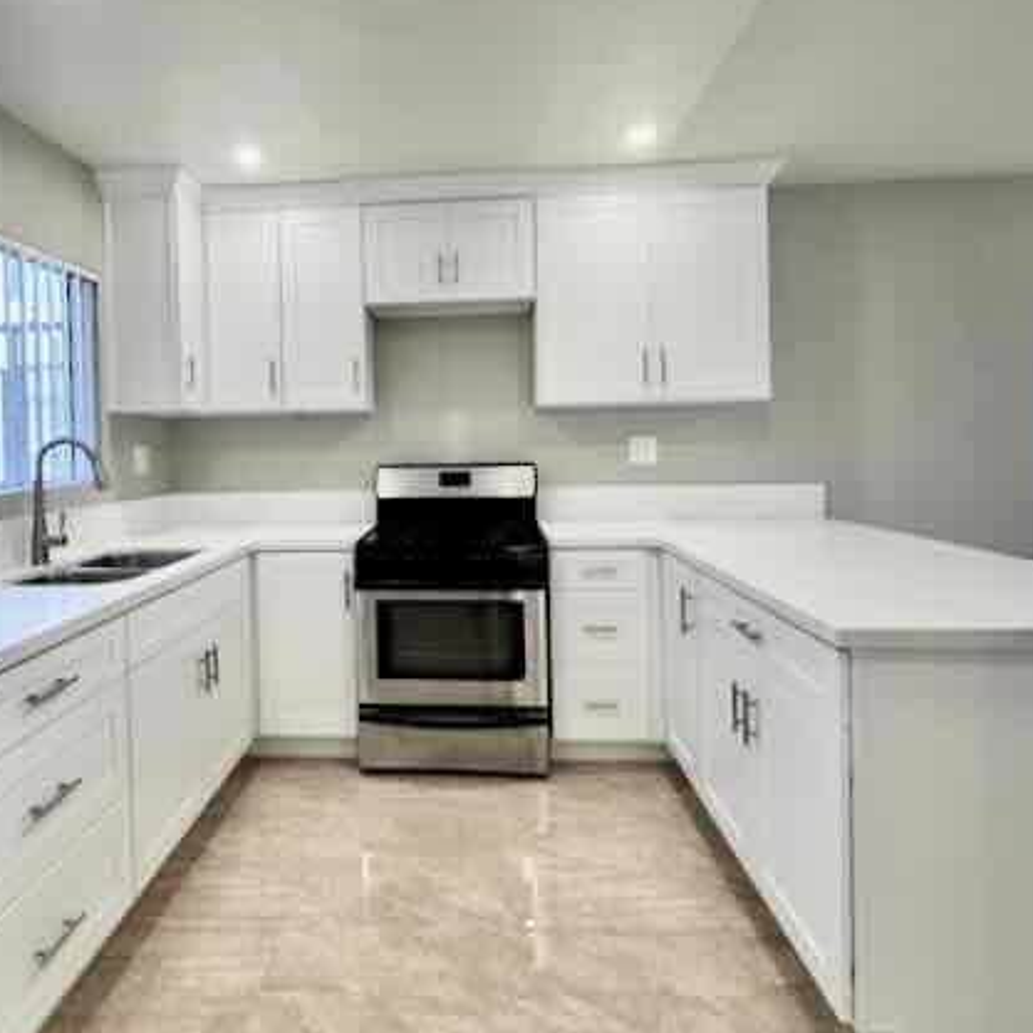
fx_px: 641
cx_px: 419
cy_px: 540
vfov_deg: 77.6
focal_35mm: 19
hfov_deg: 76.9
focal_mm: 2.22
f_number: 2.2
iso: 125
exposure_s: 1/120
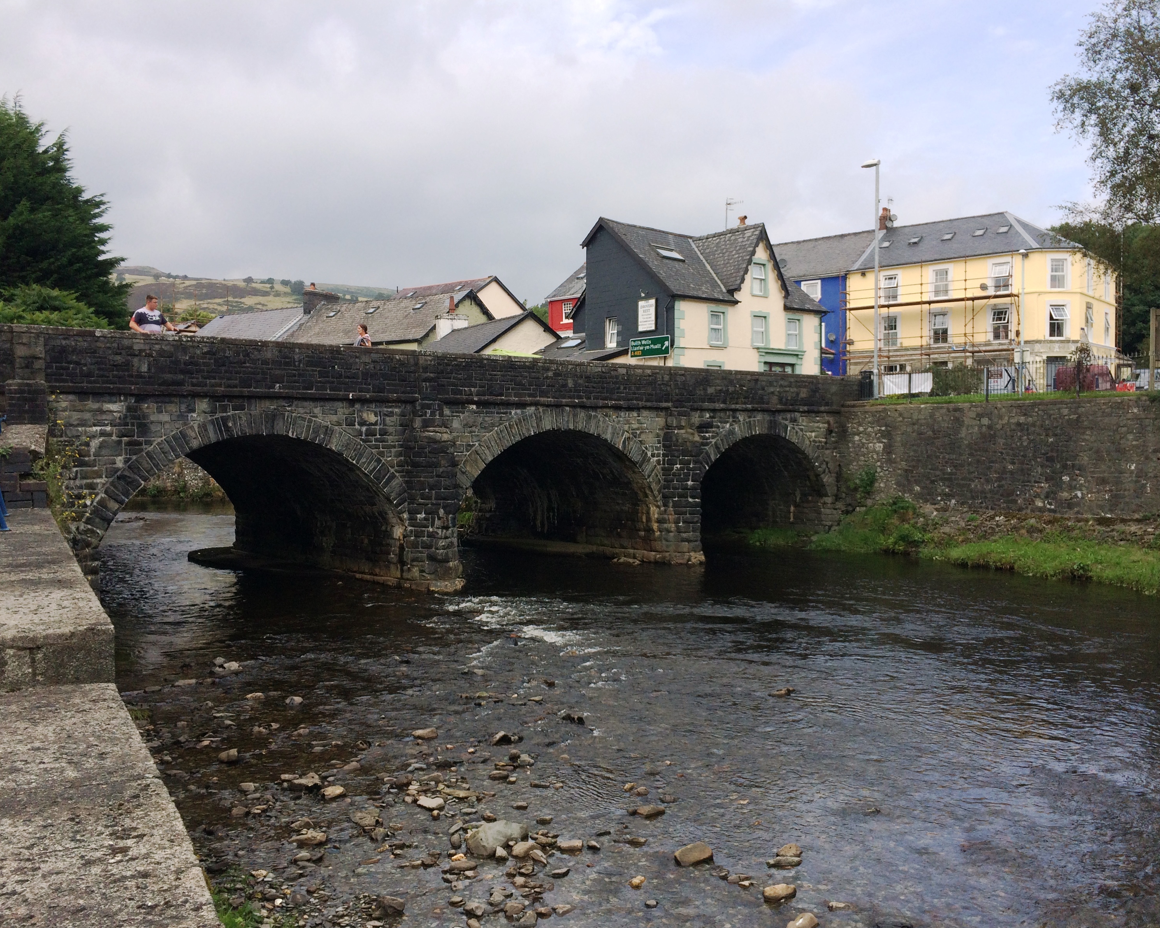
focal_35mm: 31
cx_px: 601
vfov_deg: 47.1
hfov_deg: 57.2
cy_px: 474
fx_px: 1064
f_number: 2.2
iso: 32
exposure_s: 1/1520
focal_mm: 4.15
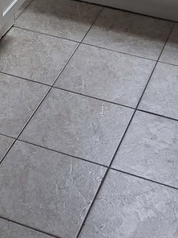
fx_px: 651
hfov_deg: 15.4
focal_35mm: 95
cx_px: 24
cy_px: -65
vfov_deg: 19.2
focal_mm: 4.25
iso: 500
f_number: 1.8
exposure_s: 1/40
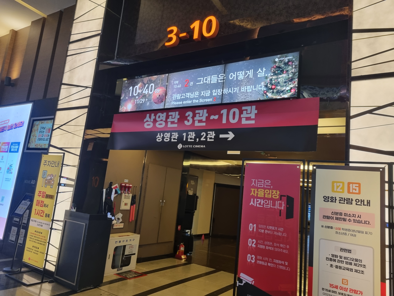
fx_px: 296
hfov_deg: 67.3
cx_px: 197
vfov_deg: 53.1
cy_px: 148
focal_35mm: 26
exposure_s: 1/60
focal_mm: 5.4
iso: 250
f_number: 1.8
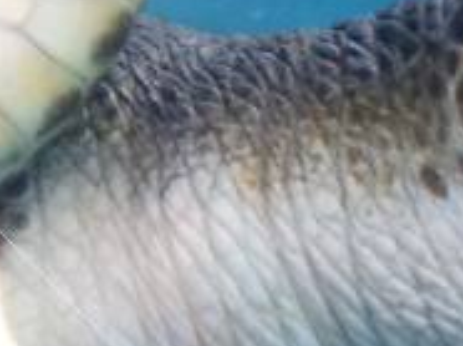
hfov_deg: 9.3
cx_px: -117
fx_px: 2805
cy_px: 602
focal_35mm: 210
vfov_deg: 6.9
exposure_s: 1/40
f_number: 2.2
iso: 40
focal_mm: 4.12
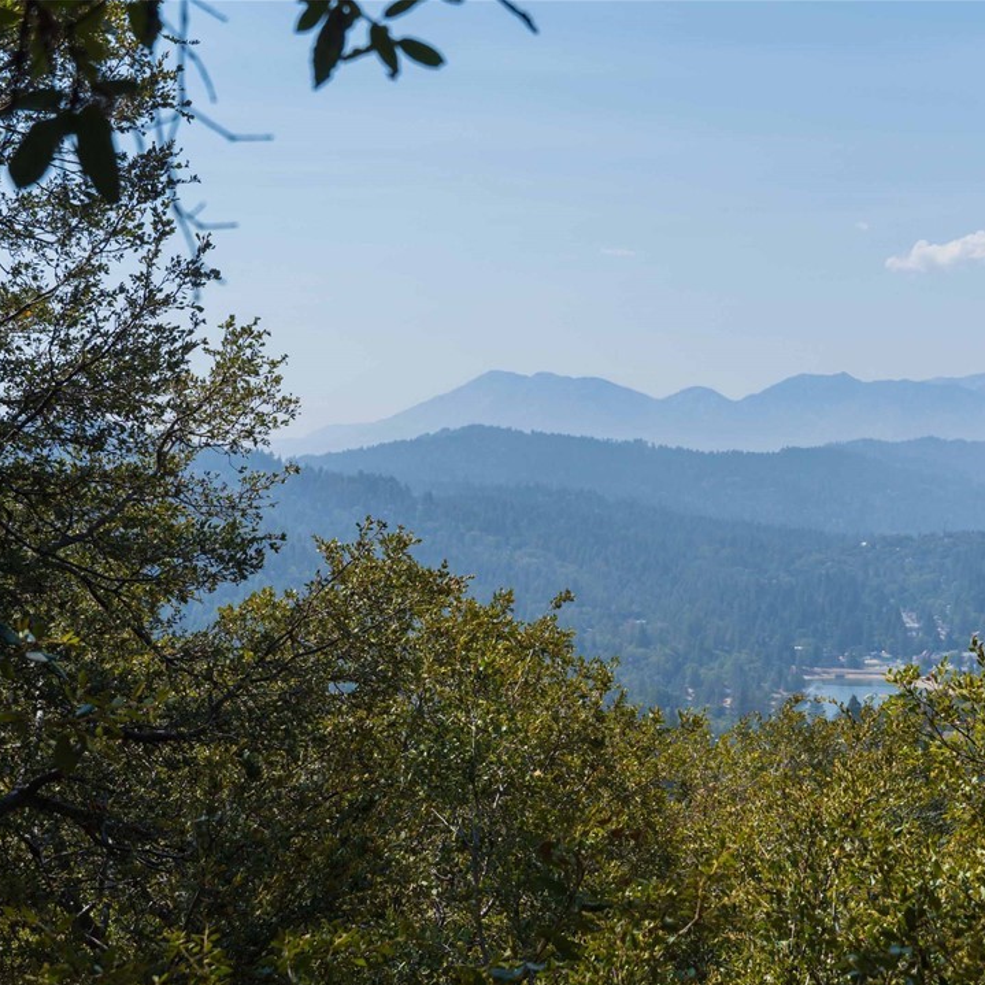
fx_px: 2479
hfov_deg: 22.3
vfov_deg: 22.5
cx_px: 722
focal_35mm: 77
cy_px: 495
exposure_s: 1/640
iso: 125
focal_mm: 40
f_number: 5.6
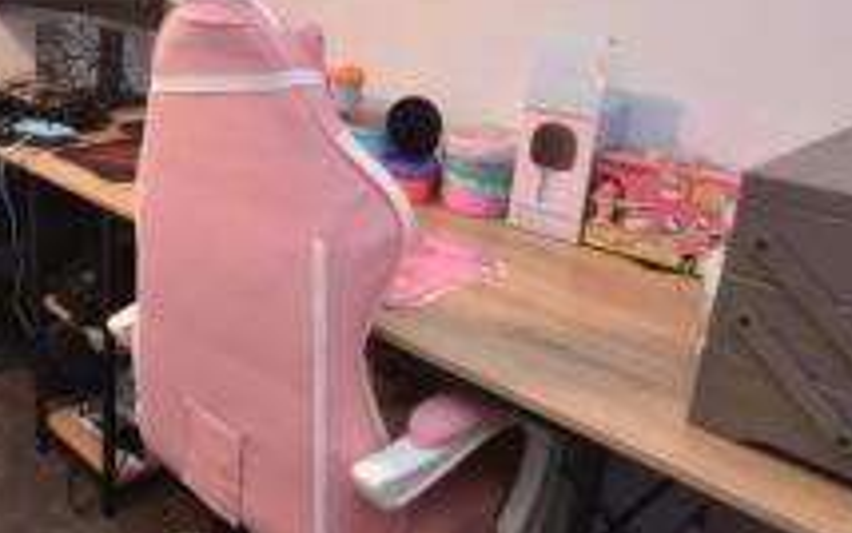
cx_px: 92
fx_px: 790
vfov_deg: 36.7
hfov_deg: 50.5
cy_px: 157
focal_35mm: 34
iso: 280
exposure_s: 1/15
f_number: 3.5
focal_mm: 10
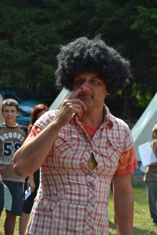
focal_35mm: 82
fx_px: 540
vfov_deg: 24.6
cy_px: 118
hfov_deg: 16.6
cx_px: 78
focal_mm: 55
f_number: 6.3
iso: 100
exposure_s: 1/160
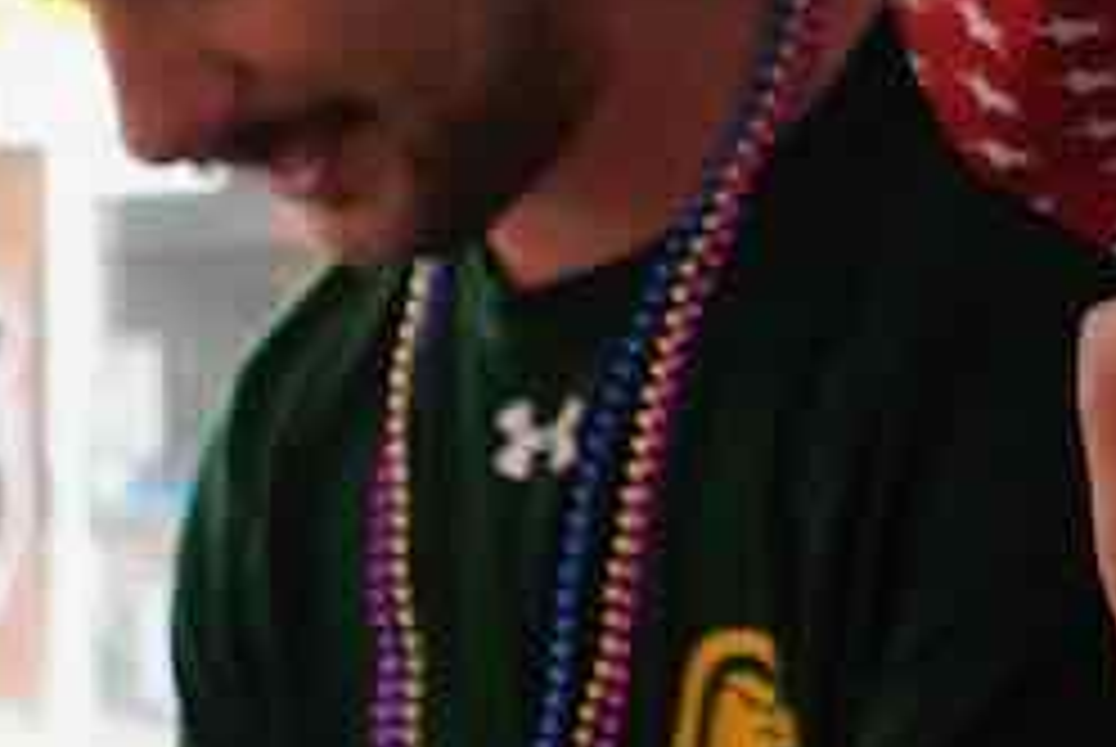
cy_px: 860
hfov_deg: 14.1
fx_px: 4500
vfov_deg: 9.4
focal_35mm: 145
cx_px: 261
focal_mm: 24
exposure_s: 1/160
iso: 1000
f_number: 4
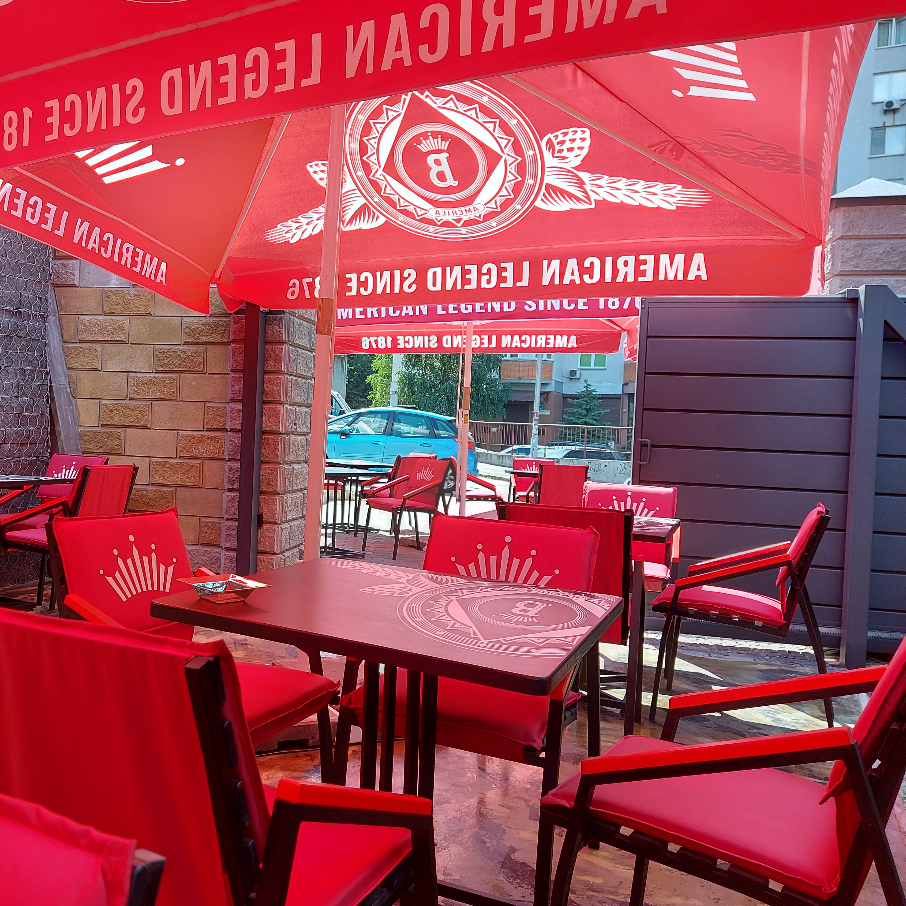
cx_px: 311
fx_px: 859
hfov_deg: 54.6
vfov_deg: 55.6
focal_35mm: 29
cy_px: 447
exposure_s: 1/224
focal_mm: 5.23
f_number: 1.8
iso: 32
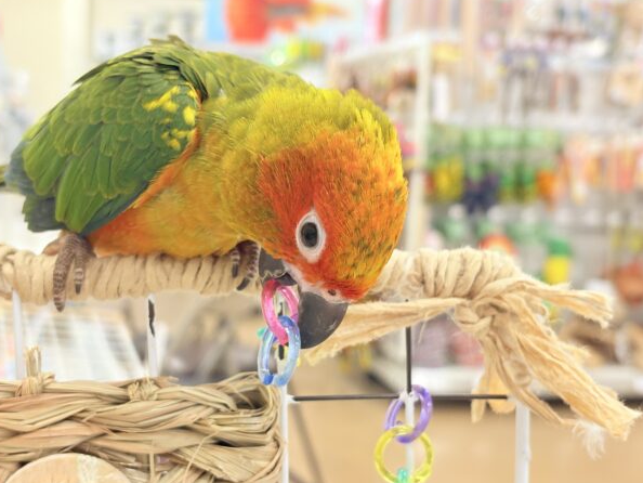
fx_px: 1041
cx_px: 316
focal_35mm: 56
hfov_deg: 34.3
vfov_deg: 26.1
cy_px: 229
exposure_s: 1/50
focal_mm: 5.96
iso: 80
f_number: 1.6
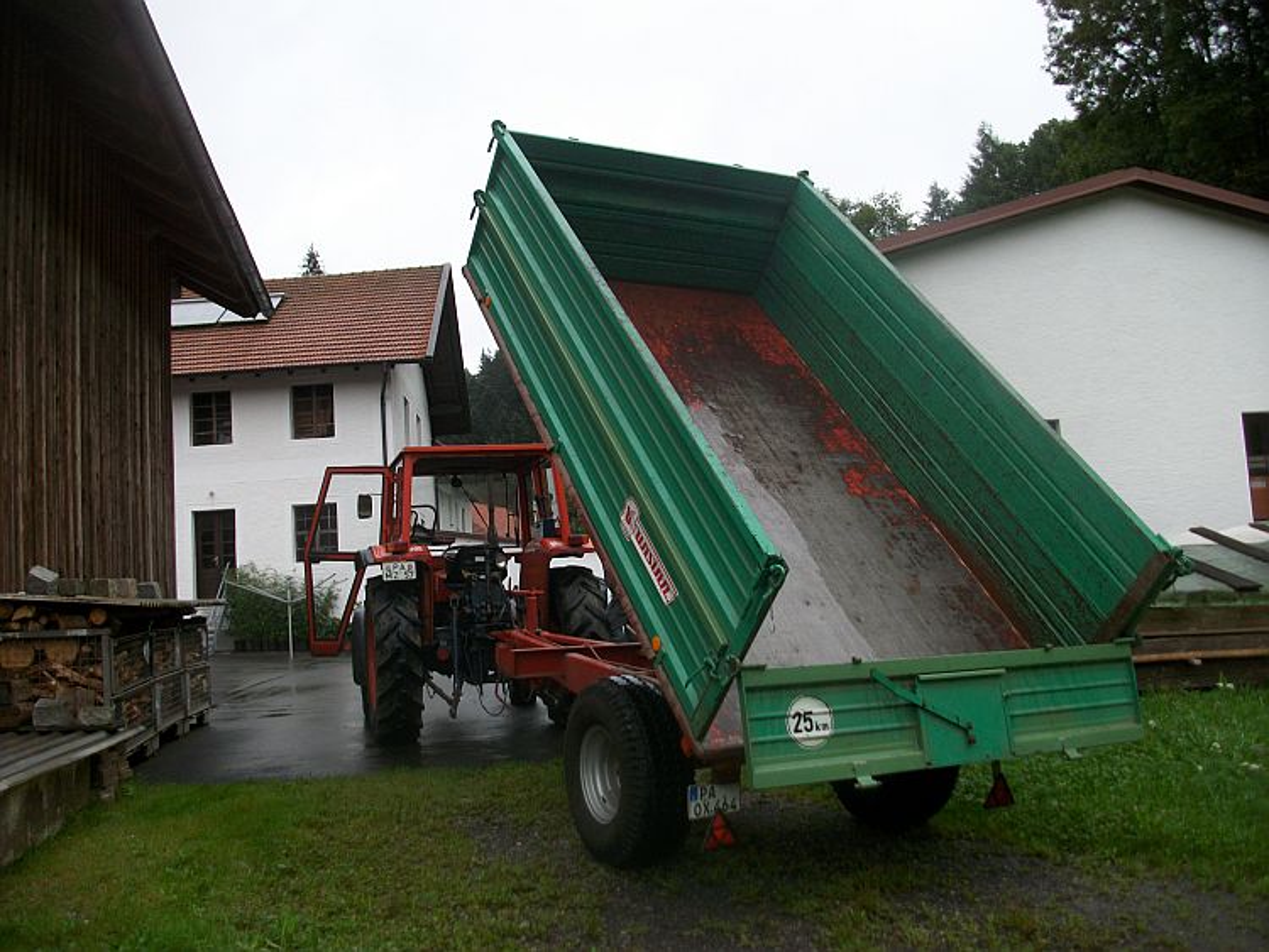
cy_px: 476
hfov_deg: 58.3
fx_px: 1137
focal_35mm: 31
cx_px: 634
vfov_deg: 45.5
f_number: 2.9
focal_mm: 5.7
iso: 80
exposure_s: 1/107
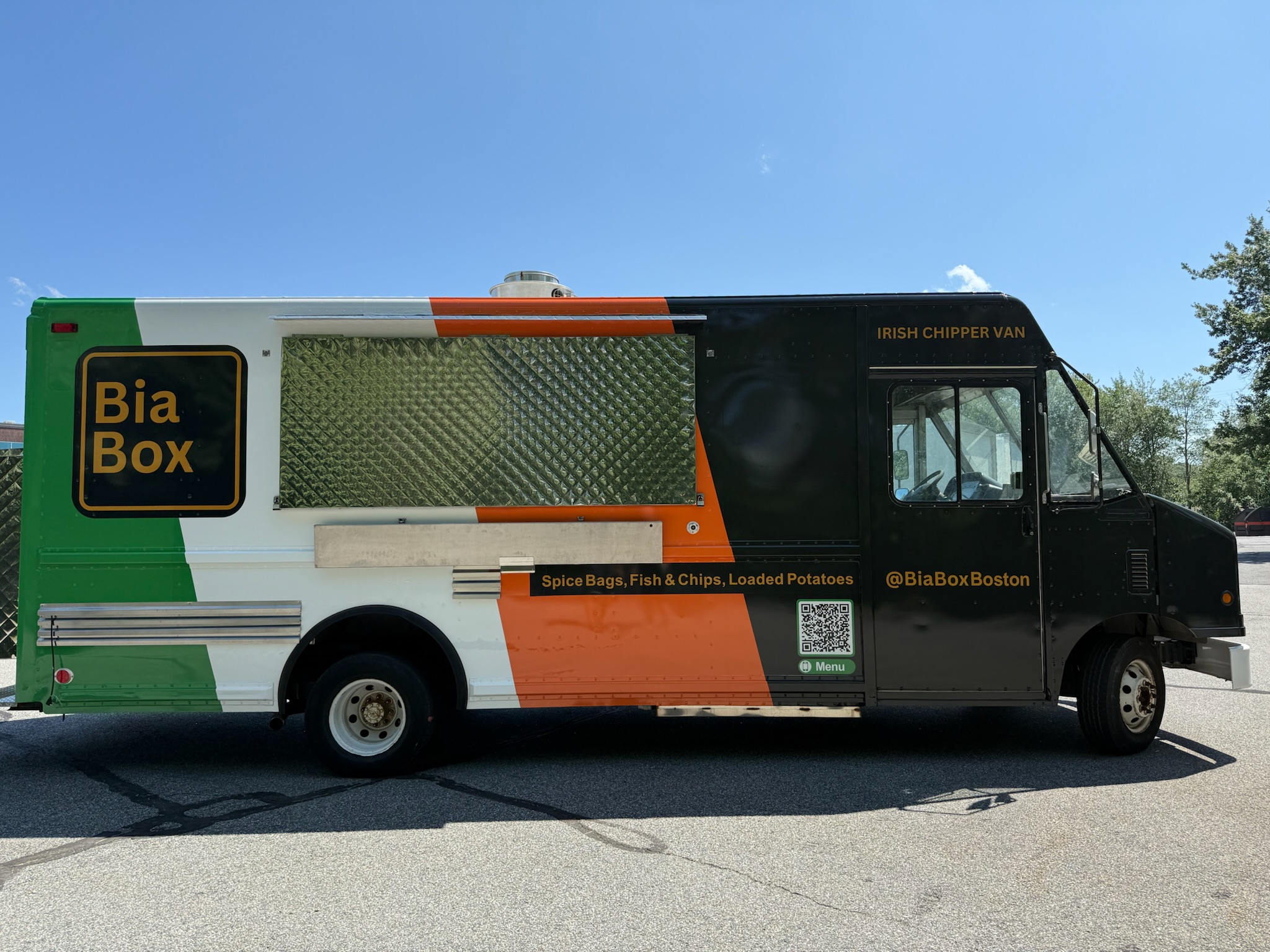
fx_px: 881
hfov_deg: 71.6
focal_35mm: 24
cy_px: 476
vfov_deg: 56.8
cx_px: 635
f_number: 1.78
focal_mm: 6.76
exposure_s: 1/3584
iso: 80
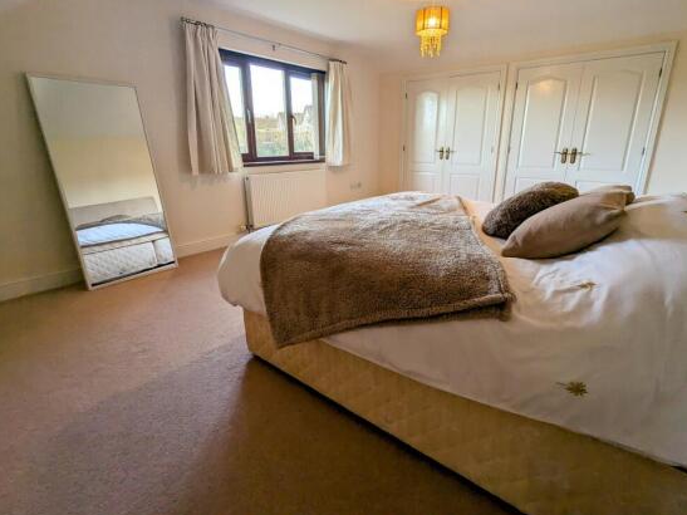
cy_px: 244
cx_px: 362
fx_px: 337
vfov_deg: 74.7
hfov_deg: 91.0
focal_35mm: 17
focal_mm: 2.35
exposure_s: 1/64
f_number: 2.2
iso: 60
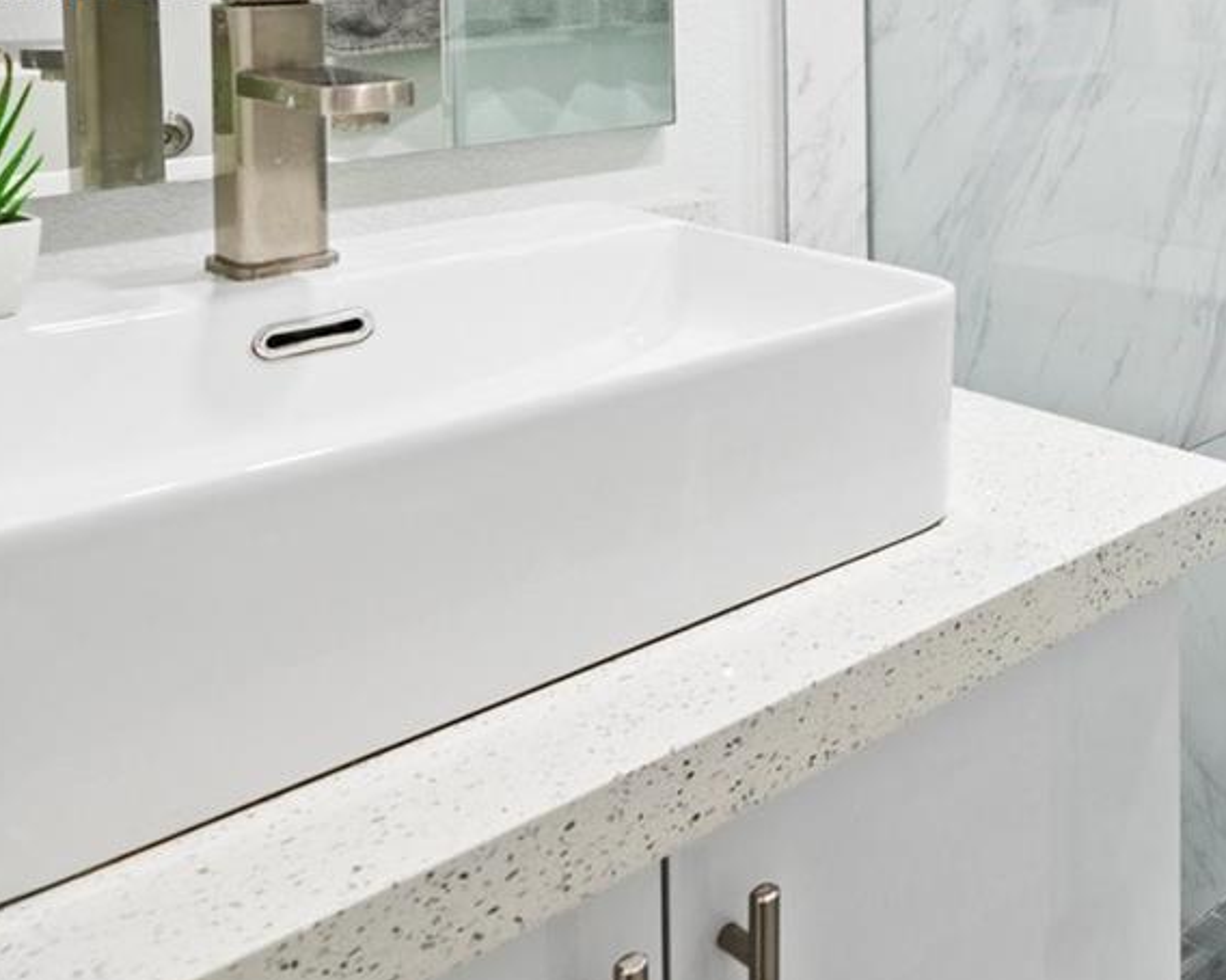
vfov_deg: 35.9
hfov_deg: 38.8
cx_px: 1403
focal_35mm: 37
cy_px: -16
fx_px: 1342
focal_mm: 14
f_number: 8
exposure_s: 1/2.5
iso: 200
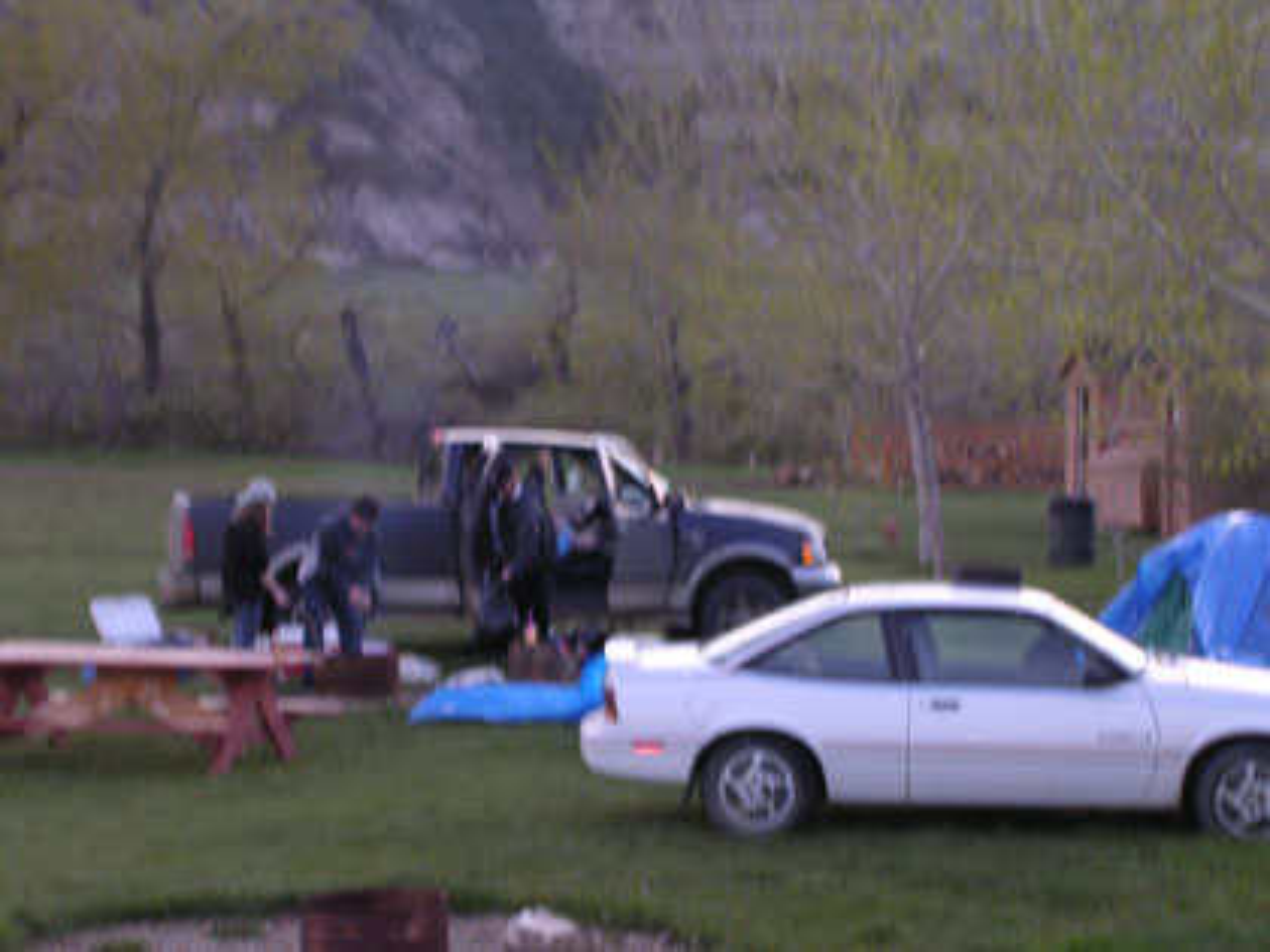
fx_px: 4219
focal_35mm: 115
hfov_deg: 17.1
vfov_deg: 12.9
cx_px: 635
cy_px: 476
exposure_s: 1/30
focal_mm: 17.4
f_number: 4.9
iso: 113
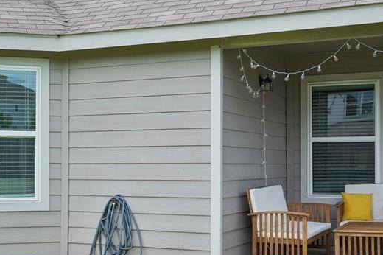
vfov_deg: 21.2
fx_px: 680
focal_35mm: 64
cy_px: 161
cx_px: 119
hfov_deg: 31.1
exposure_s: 1/125
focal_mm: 32.5
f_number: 8
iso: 100
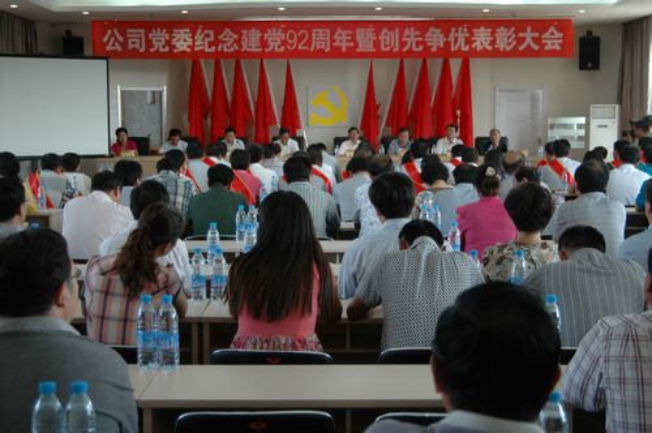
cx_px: 326
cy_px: 216
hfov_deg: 37.9
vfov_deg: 25.7
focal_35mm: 52
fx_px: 950
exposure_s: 1/30
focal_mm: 35
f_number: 4.2
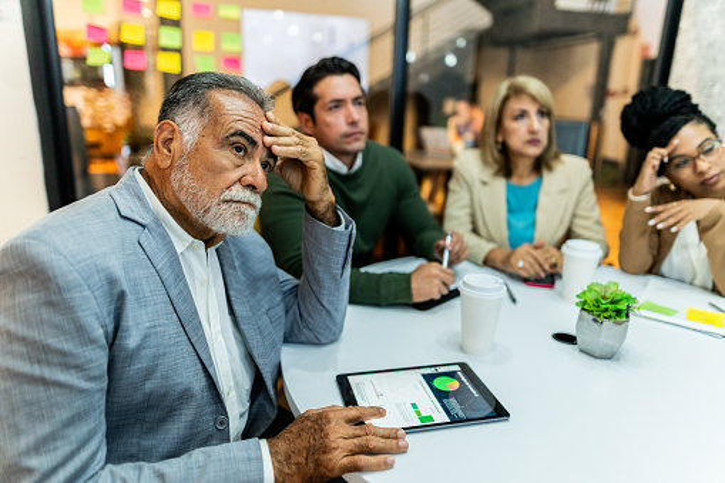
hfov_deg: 73.8
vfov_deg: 53.1
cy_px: 242
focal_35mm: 24
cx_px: 362
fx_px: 483
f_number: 1.4
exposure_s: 1/400
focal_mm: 24
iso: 1000
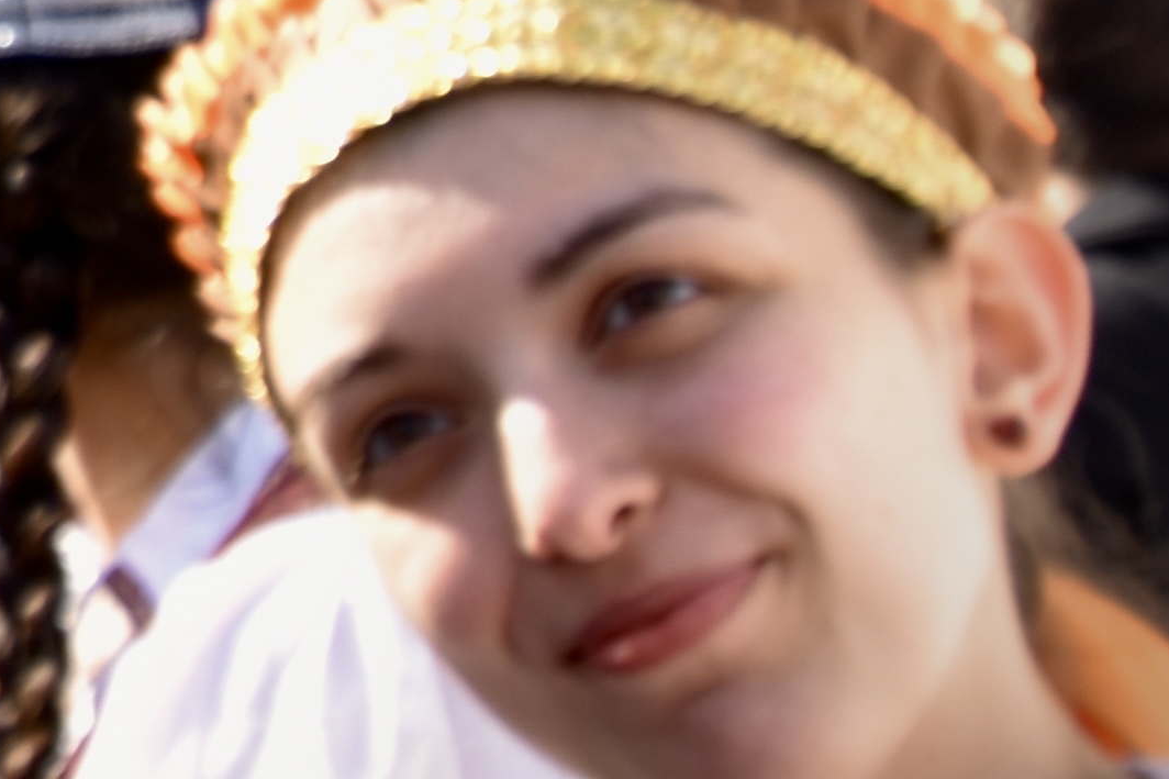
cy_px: -487
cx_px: -1478
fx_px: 4669
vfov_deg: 9.2
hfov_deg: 12.0
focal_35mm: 144
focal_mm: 17
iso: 100
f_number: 5.3
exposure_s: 1/80
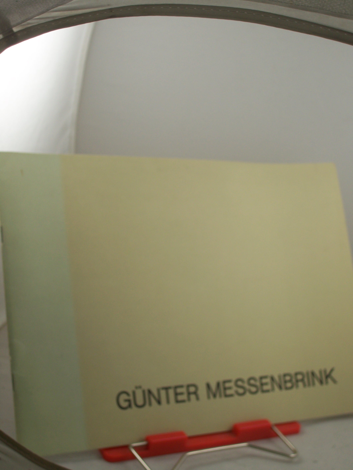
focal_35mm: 66
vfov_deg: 29.4
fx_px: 896
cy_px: 235
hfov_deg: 22.3
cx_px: 176
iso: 80
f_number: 3.6
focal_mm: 11
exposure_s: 1/100
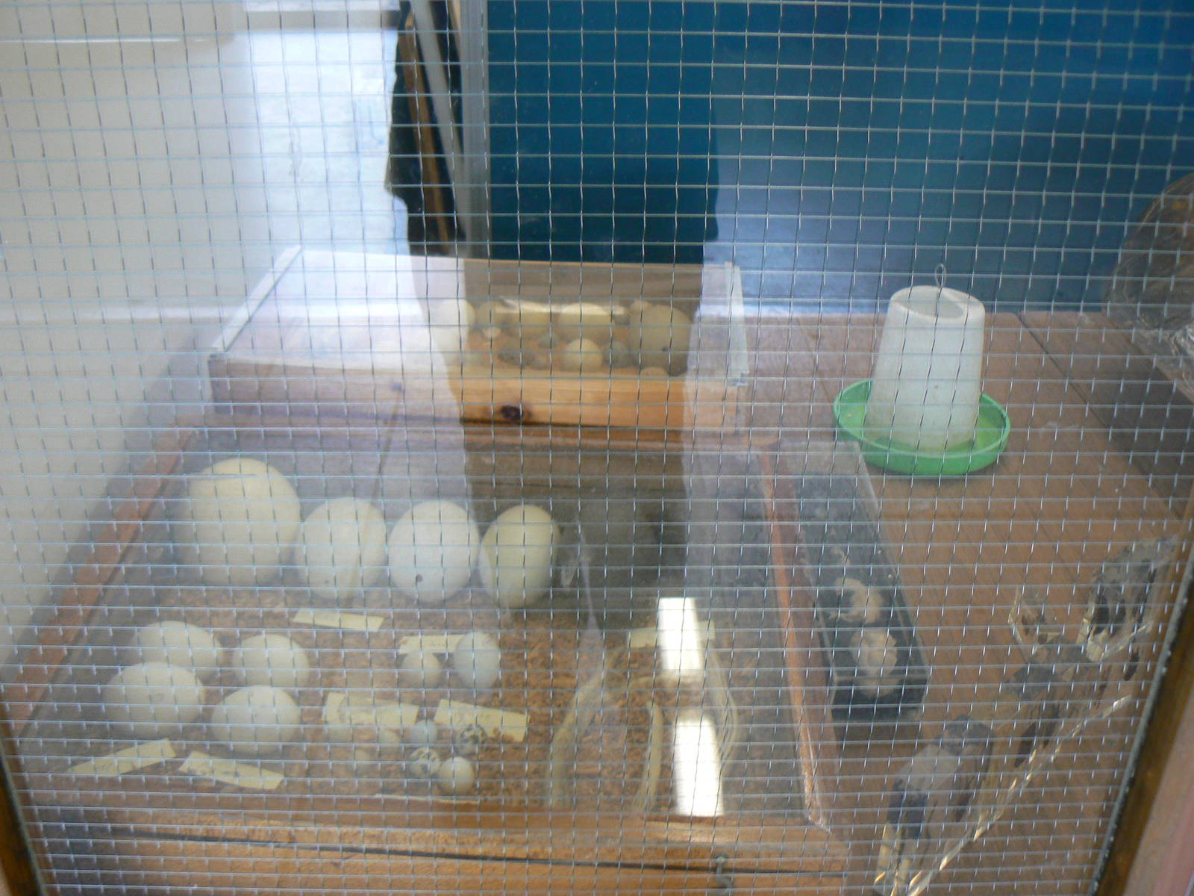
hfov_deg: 51.4
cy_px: 448
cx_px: 597
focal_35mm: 36
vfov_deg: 39.7
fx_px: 1242
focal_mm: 6
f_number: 2.8
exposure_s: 1/30
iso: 100
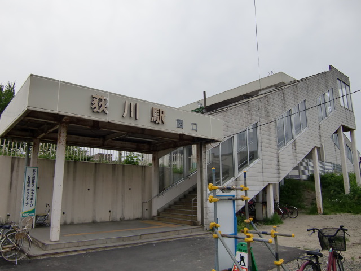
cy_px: 136
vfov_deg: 49.7
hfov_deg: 63.4
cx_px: 180
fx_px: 292
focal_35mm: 28
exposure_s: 1/250
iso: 64
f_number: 7
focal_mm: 4.9
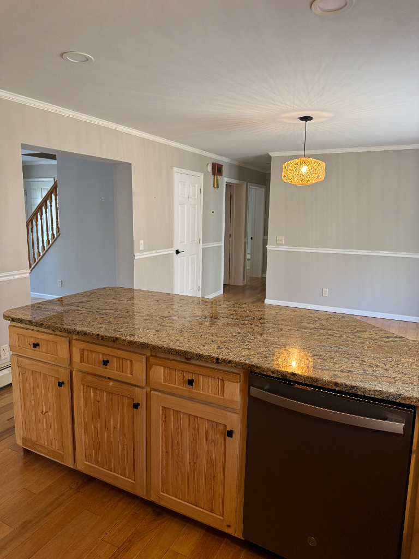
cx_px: 210
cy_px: 280
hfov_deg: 56.8
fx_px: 387
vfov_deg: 71.6
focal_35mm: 24
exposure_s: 1/60
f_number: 1.78
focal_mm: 6.76
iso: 250
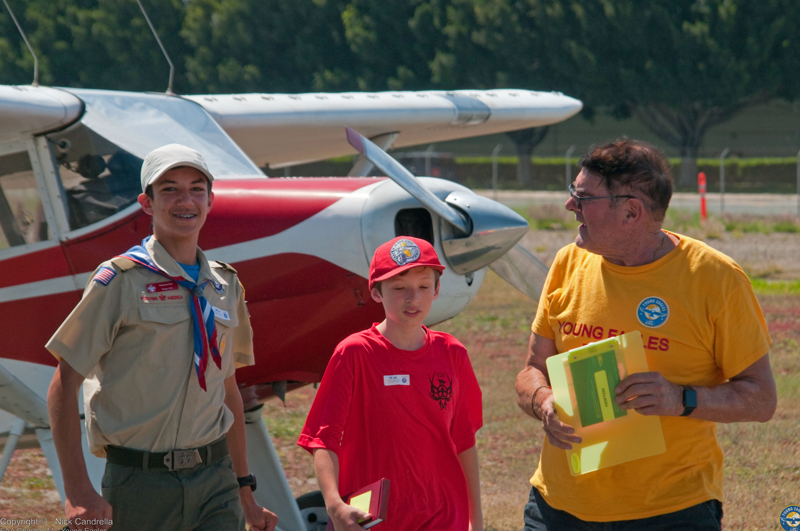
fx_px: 4128
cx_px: 405
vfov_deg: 7.4
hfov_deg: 11.1
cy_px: 267
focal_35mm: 186
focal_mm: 122
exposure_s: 1/250
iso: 200
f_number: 8
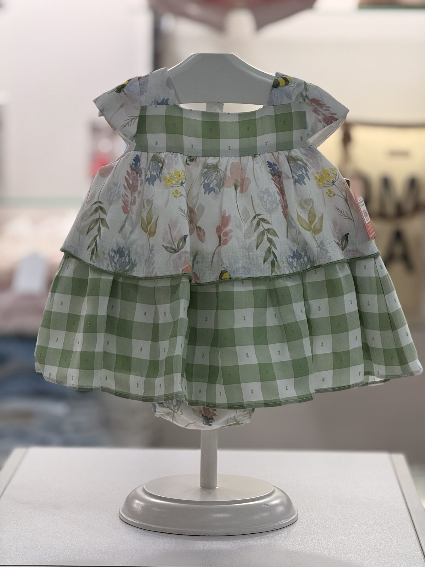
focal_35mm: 120
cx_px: 212
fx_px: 1964
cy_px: 284
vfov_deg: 16.4
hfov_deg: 12.3
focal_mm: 15.66
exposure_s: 1/100
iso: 160
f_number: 2.8
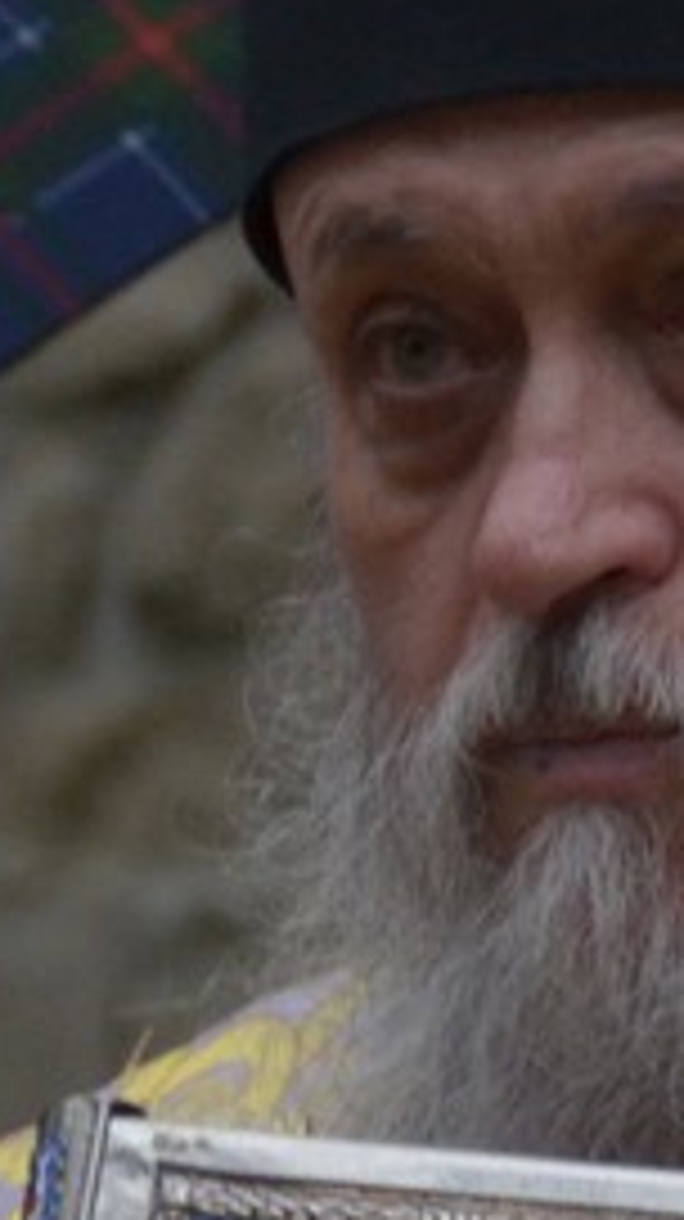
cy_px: 572
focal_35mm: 998
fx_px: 32249
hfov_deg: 1.2
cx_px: 788
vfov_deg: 2.2
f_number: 5.3
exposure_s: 1/250
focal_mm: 90
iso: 640
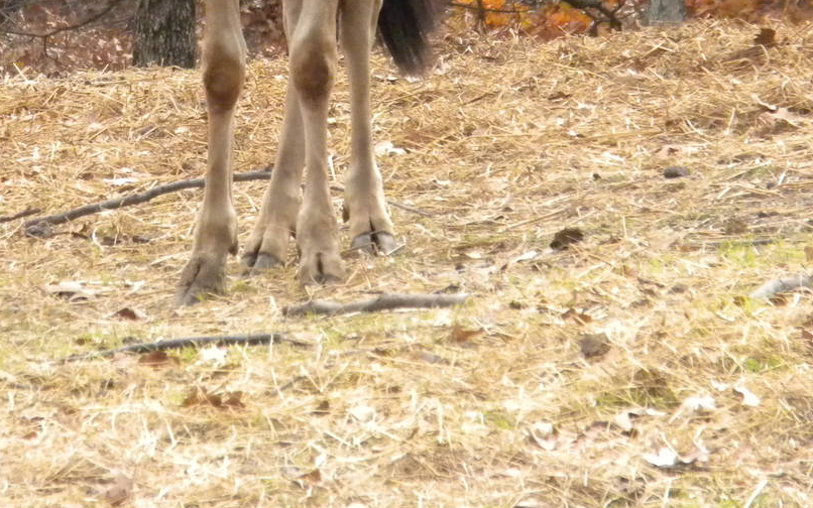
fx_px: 12122
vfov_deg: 2.4
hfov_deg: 3.8
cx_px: 126
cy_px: 28
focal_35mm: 547
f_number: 5.3
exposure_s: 1/392
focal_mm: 46.2
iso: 400
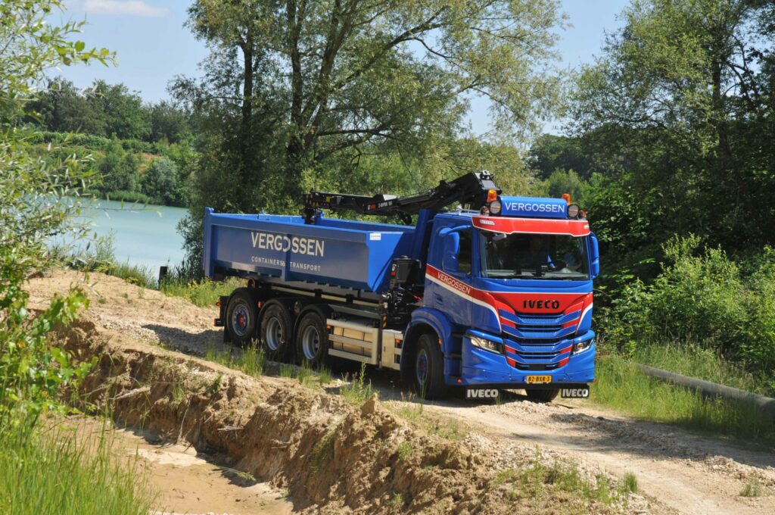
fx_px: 2000
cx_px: 388
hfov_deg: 21.9
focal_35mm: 93
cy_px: 258
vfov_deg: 14.7
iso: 200
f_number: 9
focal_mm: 62
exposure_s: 1/320
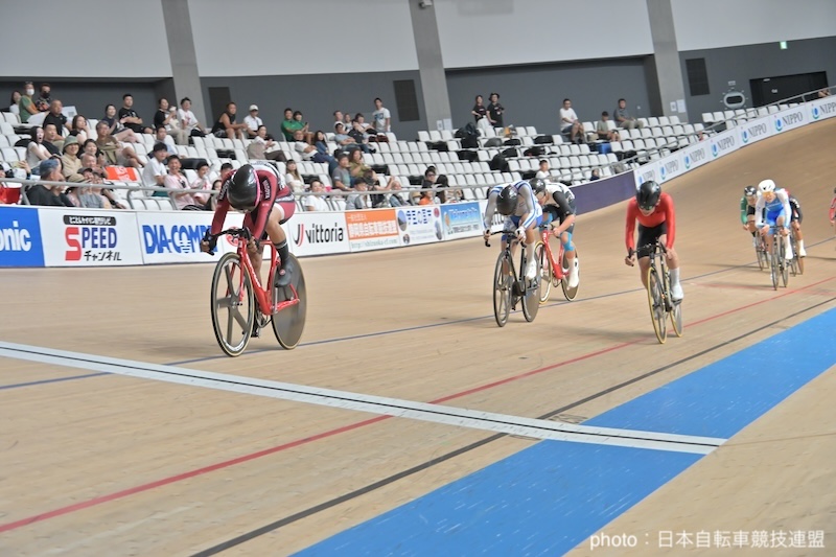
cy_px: 278
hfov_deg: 22.9
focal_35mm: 89
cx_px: 418
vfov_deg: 15.4
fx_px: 2066
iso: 2500
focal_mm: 89
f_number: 7.1
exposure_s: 1/500
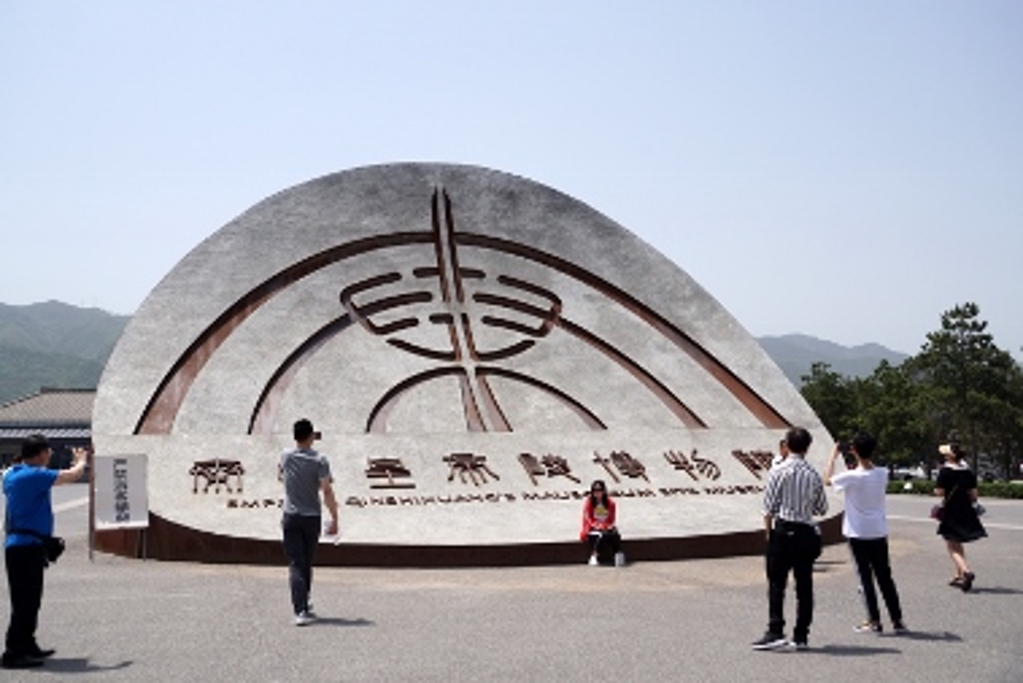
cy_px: 333
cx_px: 505
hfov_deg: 50.7
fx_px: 1080
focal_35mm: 38
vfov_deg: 35.1
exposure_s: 1/2000
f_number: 4
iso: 125
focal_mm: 24
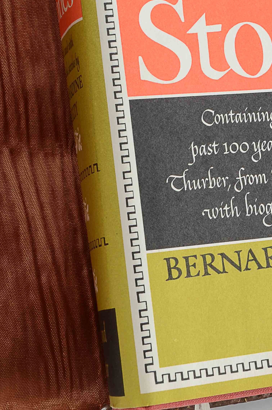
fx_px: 1252
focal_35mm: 110
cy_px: 88
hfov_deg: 12.2
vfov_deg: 18.5
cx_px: 282
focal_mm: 34
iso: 100
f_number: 10
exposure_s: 1/80
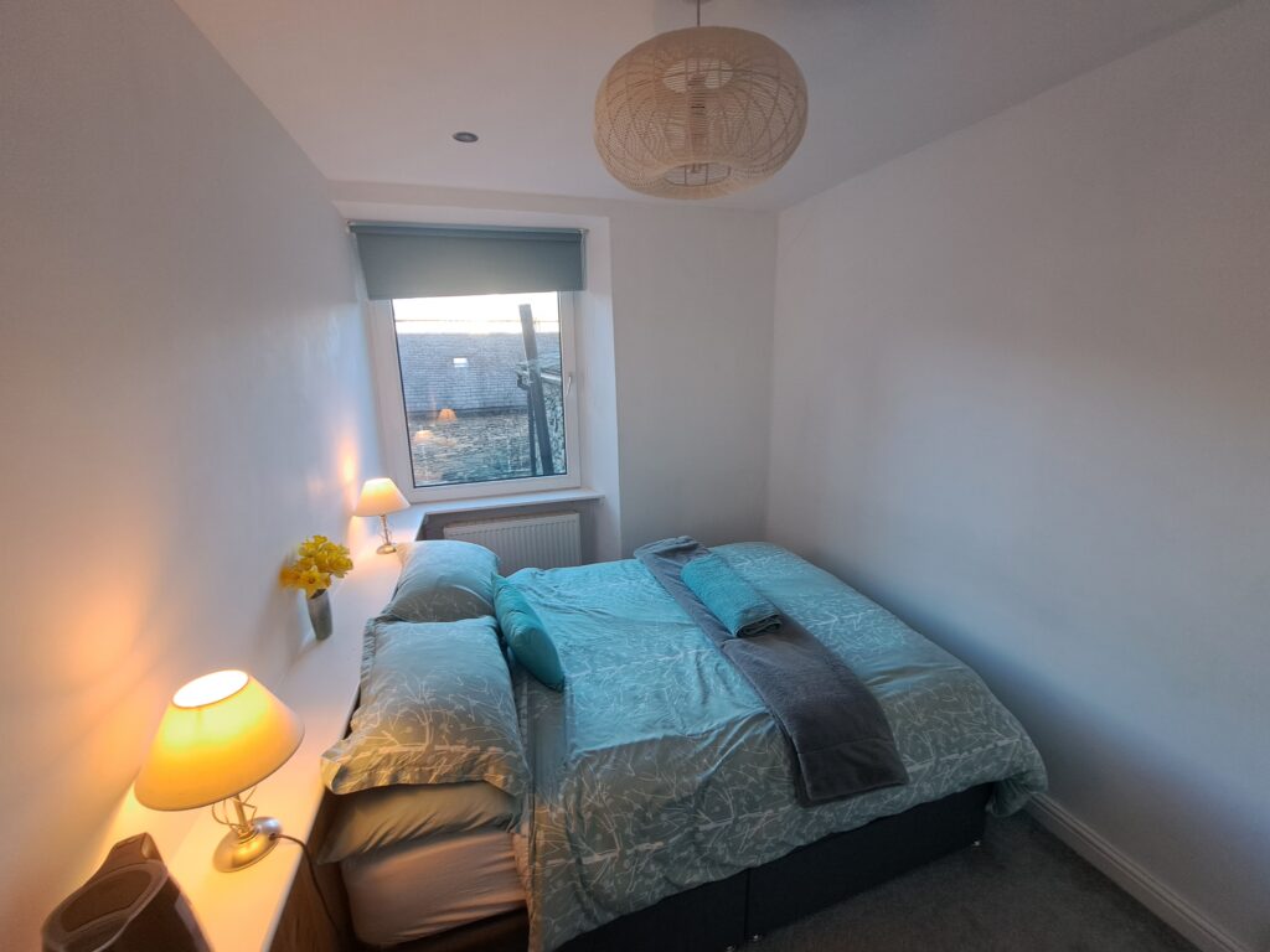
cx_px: 635
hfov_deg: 106.2
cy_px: 476
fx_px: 477
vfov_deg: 89.9
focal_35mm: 13
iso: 64
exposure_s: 1/50
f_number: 2.2
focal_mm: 1.74
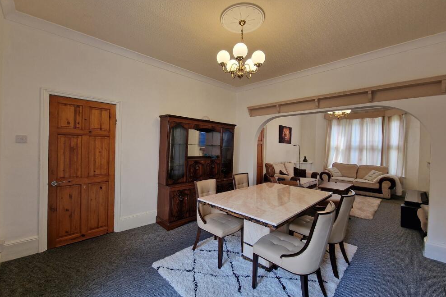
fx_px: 173
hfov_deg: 104.2
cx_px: 217
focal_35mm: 14
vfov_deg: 81.2
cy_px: 146
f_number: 2.2
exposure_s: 1/50
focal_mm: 2.2
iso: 80
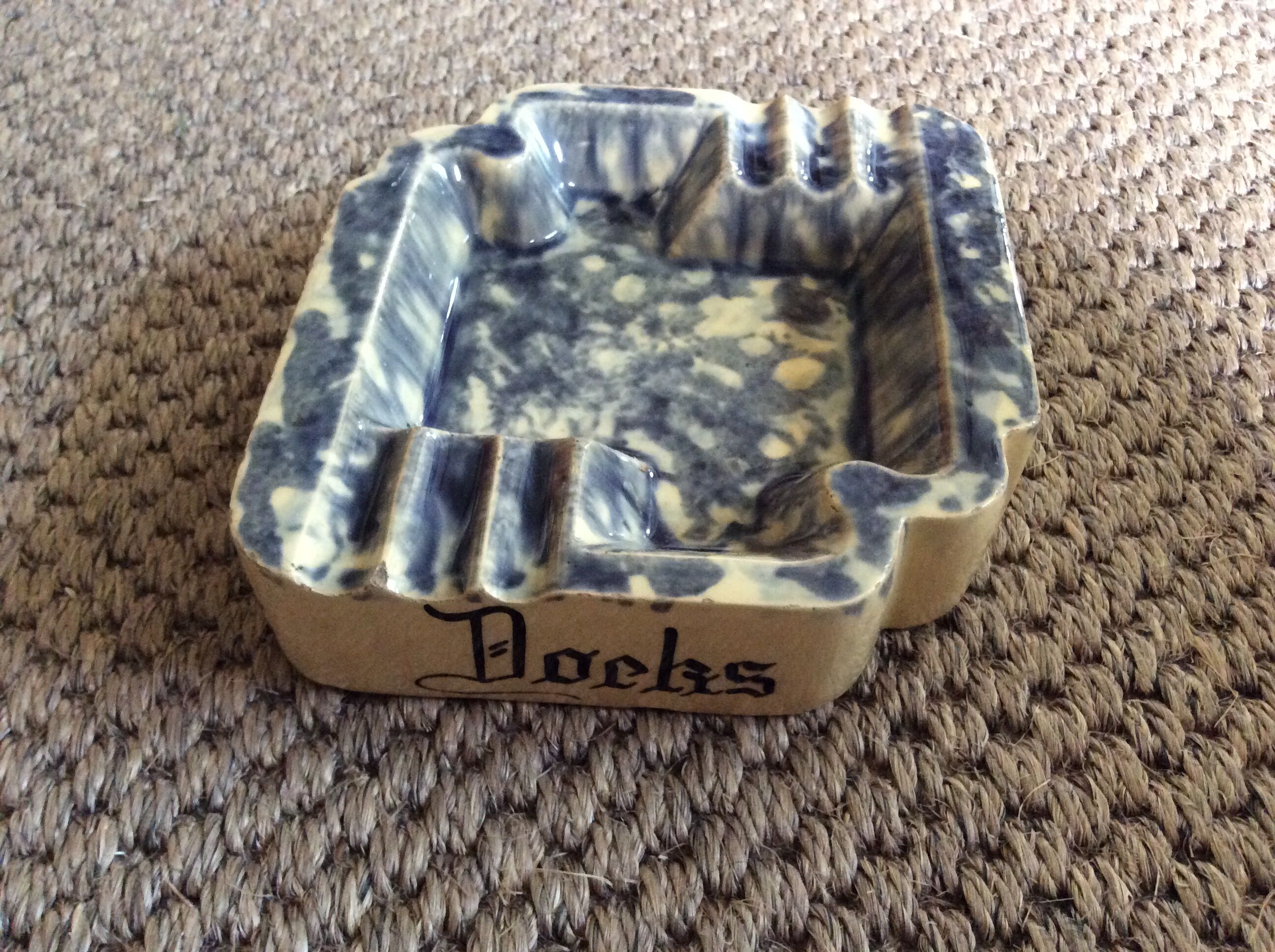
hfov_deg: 56.9
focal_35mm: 32
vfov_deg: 44.1
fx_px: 1177
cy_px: 476
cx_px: 638
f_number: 2.4
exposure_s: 1/25
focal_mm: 3.3
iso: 320
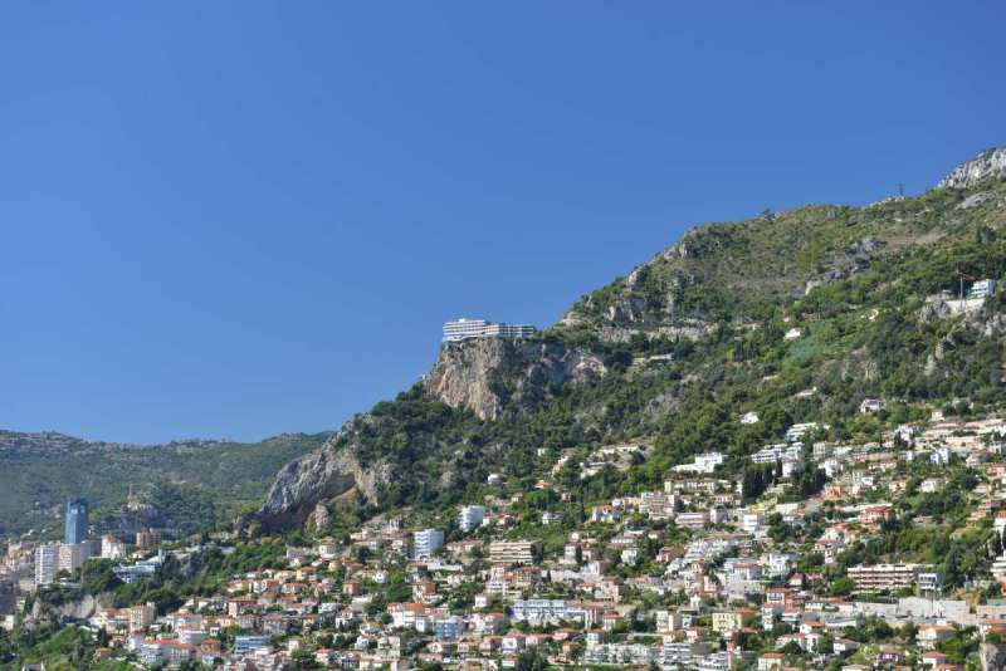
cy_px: 336
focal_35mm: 70
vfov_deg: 19.5
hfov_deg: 28.8
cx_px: 503
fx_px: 1957
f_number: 6.3
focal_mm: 70
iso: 125
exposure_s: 1/160
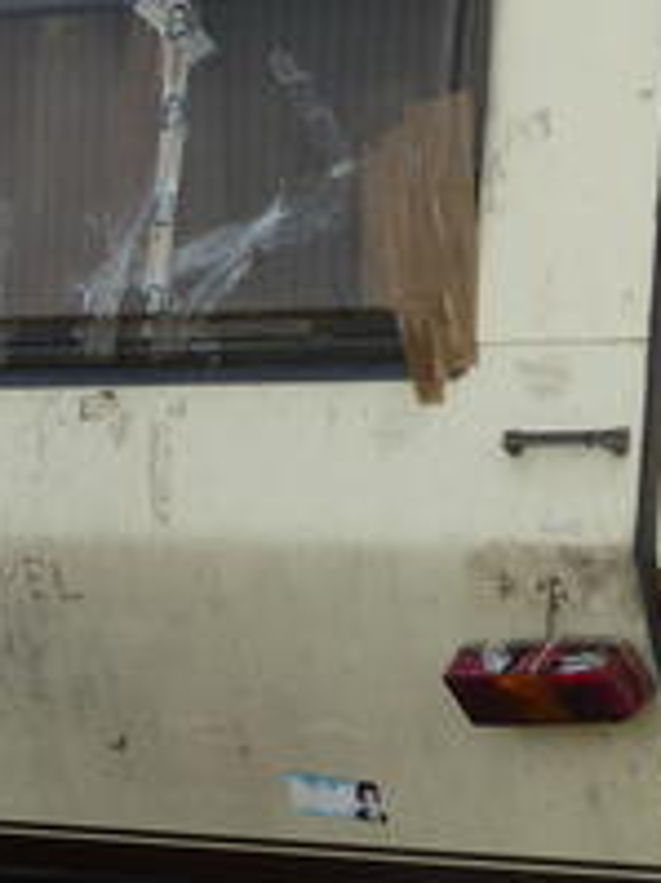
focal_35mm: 162
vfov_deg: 12.2
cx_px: 927
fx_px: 4129
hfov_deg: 9.0
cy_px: 464
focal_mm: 8.6
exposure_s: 1/250
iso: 80
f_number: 3.3
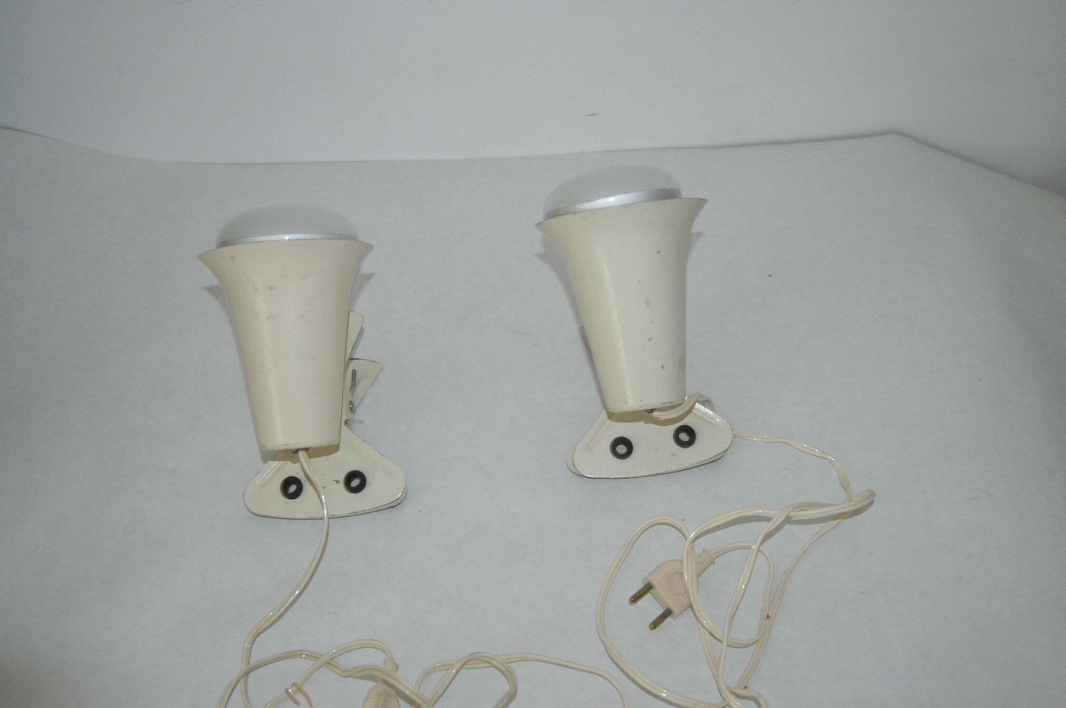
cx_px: 533
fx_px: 1242
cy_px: 354
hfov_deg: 46.4
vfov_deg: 31.8
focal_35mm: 42
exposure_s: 1/13
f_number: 3.5
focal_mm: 28
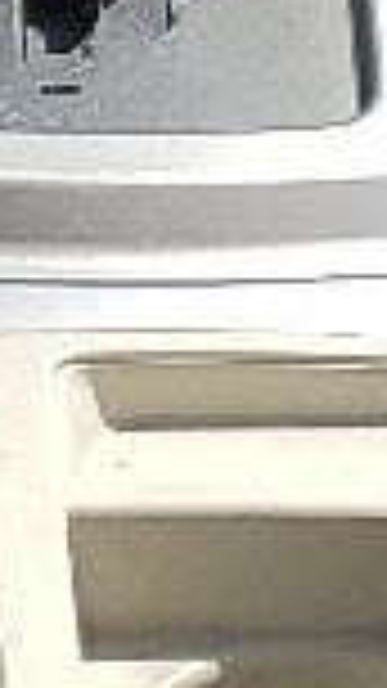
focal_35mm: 297
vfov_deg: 7.2
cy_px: 81
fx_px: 5421
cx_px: -153
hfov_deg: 4.1
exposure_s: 1/2000
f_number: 1.5
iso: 50
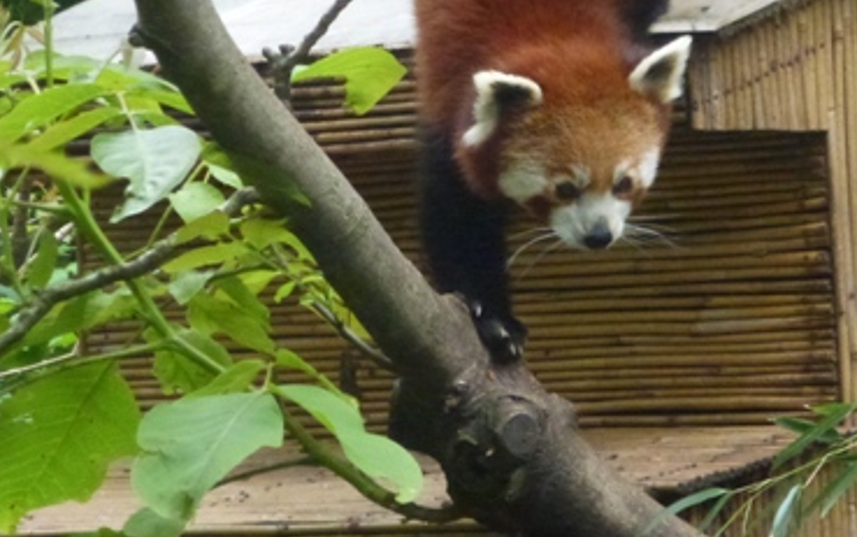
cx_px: 569
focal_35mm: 393
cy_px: 14
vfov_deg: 3.3
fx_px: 9183
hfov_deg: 5.3
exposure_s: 1/100
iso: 800
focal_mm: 38.3
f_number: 5.5
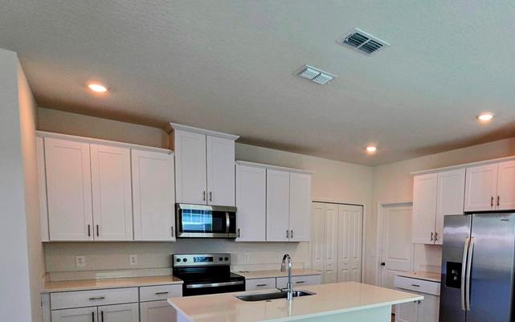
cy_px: 263
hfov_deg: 76.9
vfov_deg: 51.2
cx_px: 347
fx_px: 309
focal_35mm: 22
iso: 64
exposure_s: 1/120
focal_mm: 2.2
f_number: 2.2
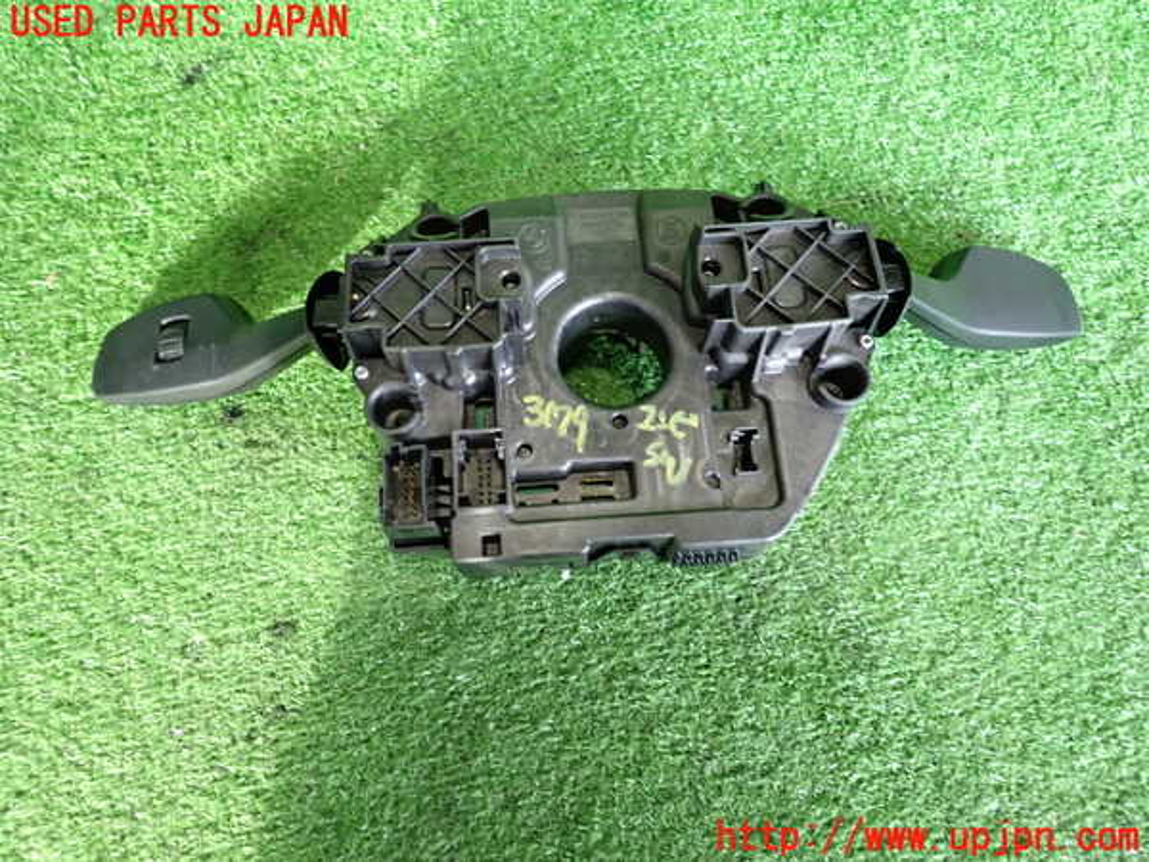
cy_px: 431
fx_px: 830
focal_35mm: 25
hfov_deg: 69.4
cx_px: 574
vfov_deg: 54.9
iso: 400
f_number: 2
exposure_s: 1/30
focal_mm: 4.5
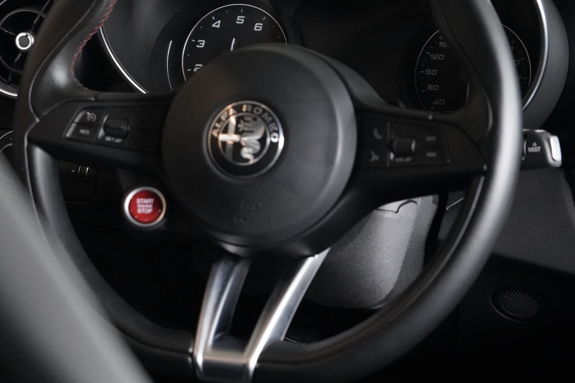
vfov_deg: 13.3
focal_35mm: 103
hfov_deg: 19.7
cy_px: 164
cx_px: 169
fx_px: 1645
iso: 12800
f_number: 5.6
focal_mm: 70
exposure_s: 1/80
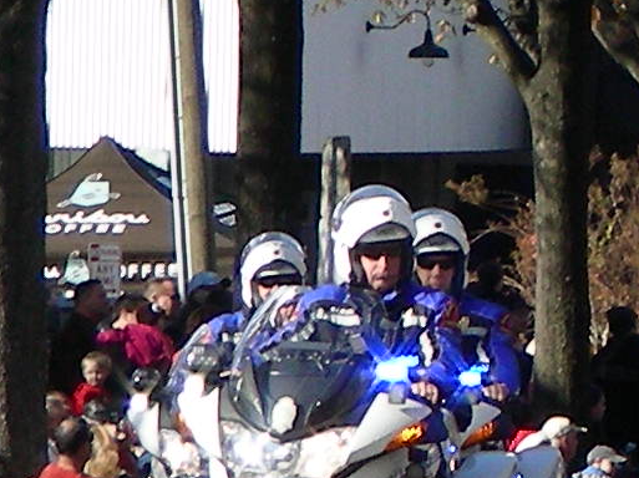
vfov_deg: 1.8
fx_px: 14997
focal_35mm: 813
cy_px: 223
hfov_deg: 2.4
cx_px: 1268
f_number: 4
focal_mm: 24.7
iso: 50
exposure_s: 1/365
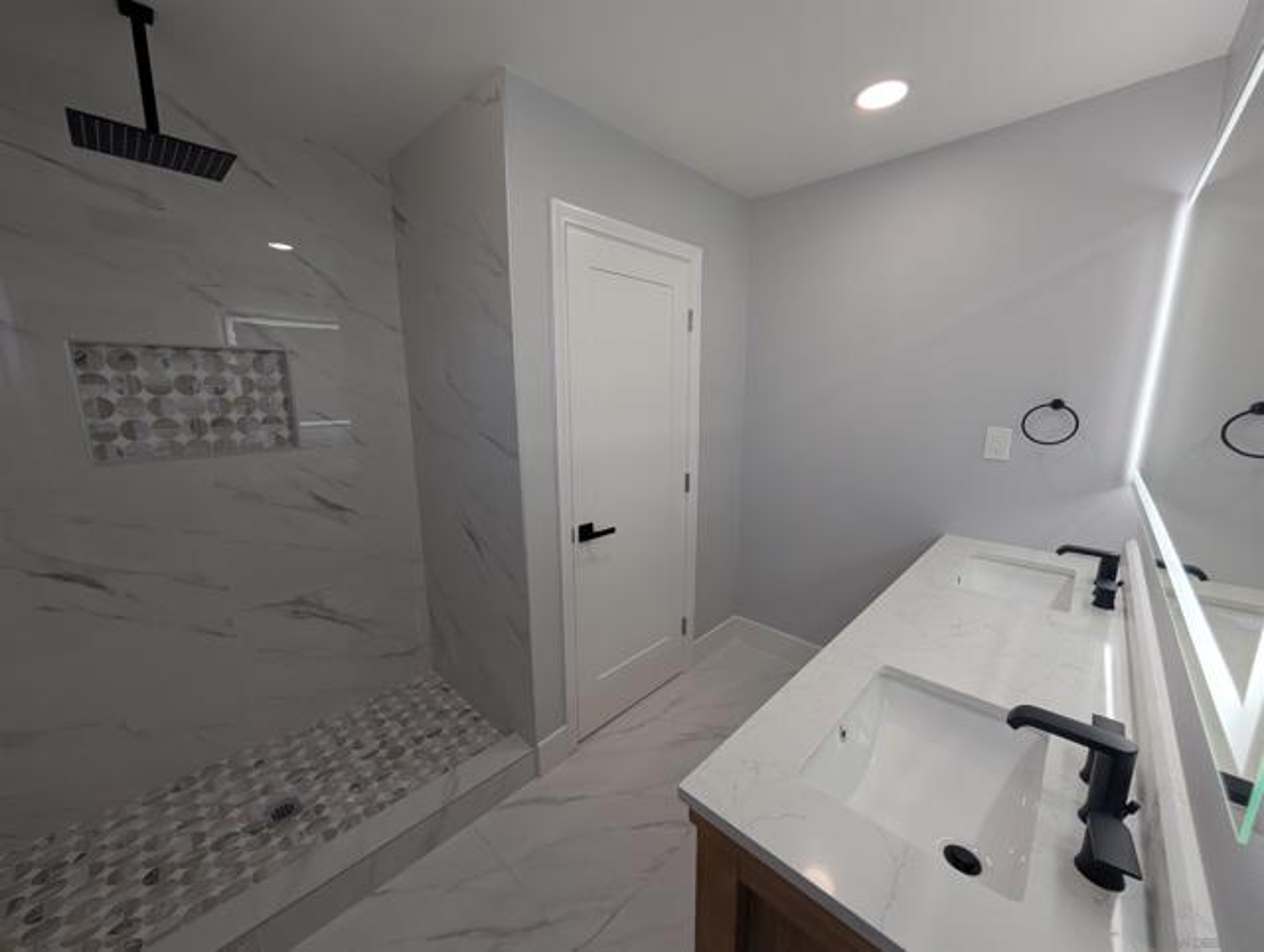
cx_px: 632
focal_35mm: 12
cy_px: 476
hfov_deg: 110.5
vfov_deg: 94.6
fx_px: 439
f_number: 1.7
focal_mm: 2.02
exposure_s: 1/182
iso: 64
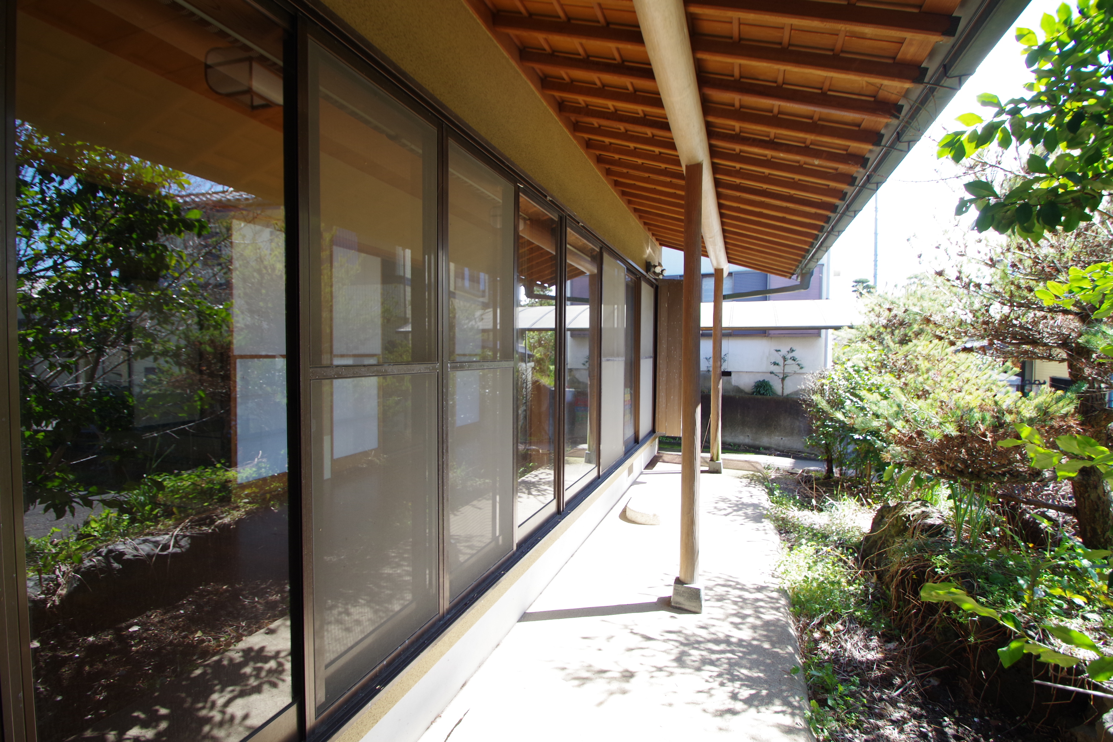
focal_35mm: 16
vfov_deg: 73.7
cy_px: 371
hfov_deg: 96.7
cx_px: 556
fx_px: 495
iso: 200
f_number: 5.6
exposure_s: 1/80
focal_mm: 10.63
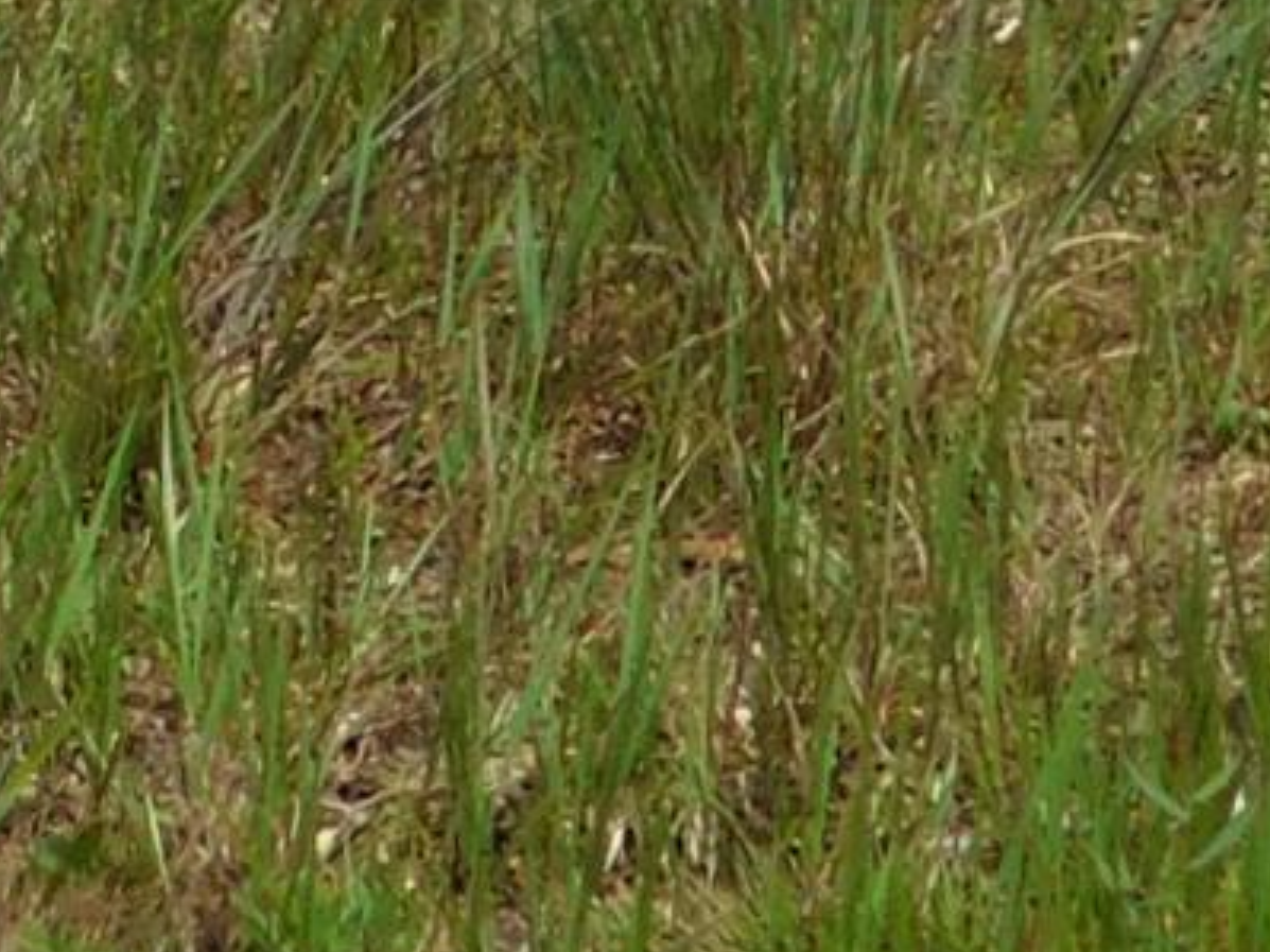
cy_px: -2356
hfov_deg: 3.6
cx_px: -2196
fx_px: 19586
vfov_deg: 2.7
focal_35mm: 534
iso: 125
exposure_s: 1/1000
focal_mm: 12.6
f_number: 4.3
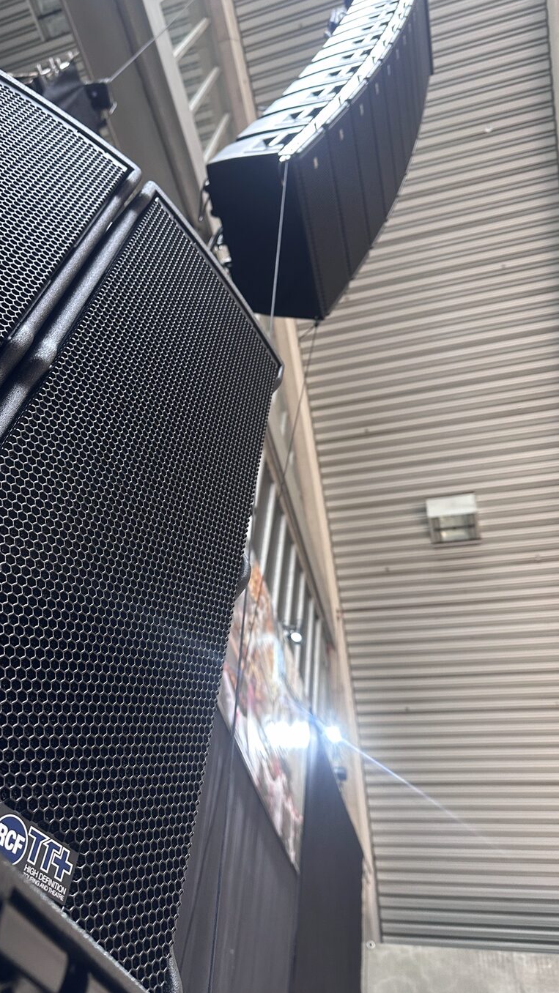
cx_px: 204
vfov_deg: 69.8
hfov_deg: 42.5
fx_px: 711
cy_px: 483
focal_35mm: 27
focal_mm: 6.86
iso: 250
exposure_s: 1/60
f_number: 1.78
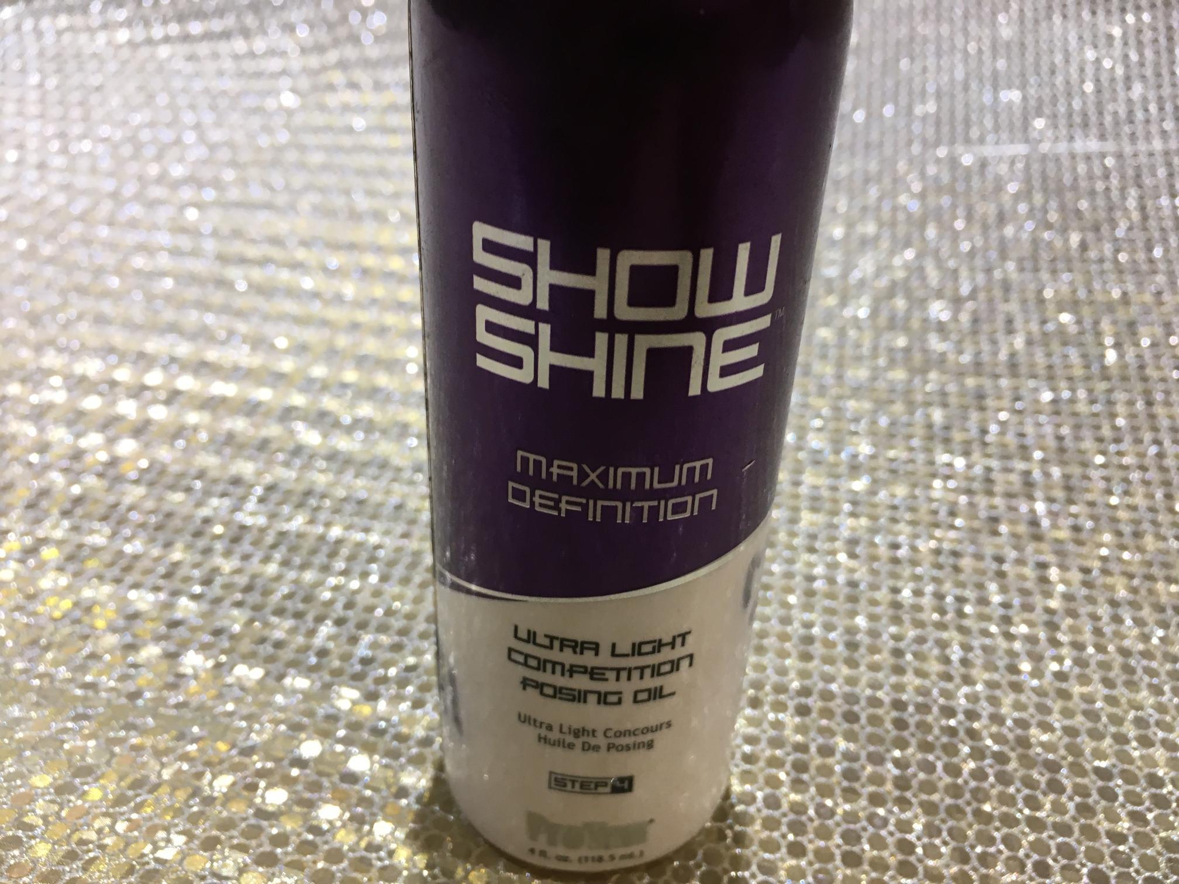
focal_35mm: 29
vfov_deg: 48.2
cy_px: 442
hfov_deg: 61.7
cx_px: 590
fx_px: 988
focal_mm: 4.15
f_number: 2.2
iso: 40
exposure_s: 1/33
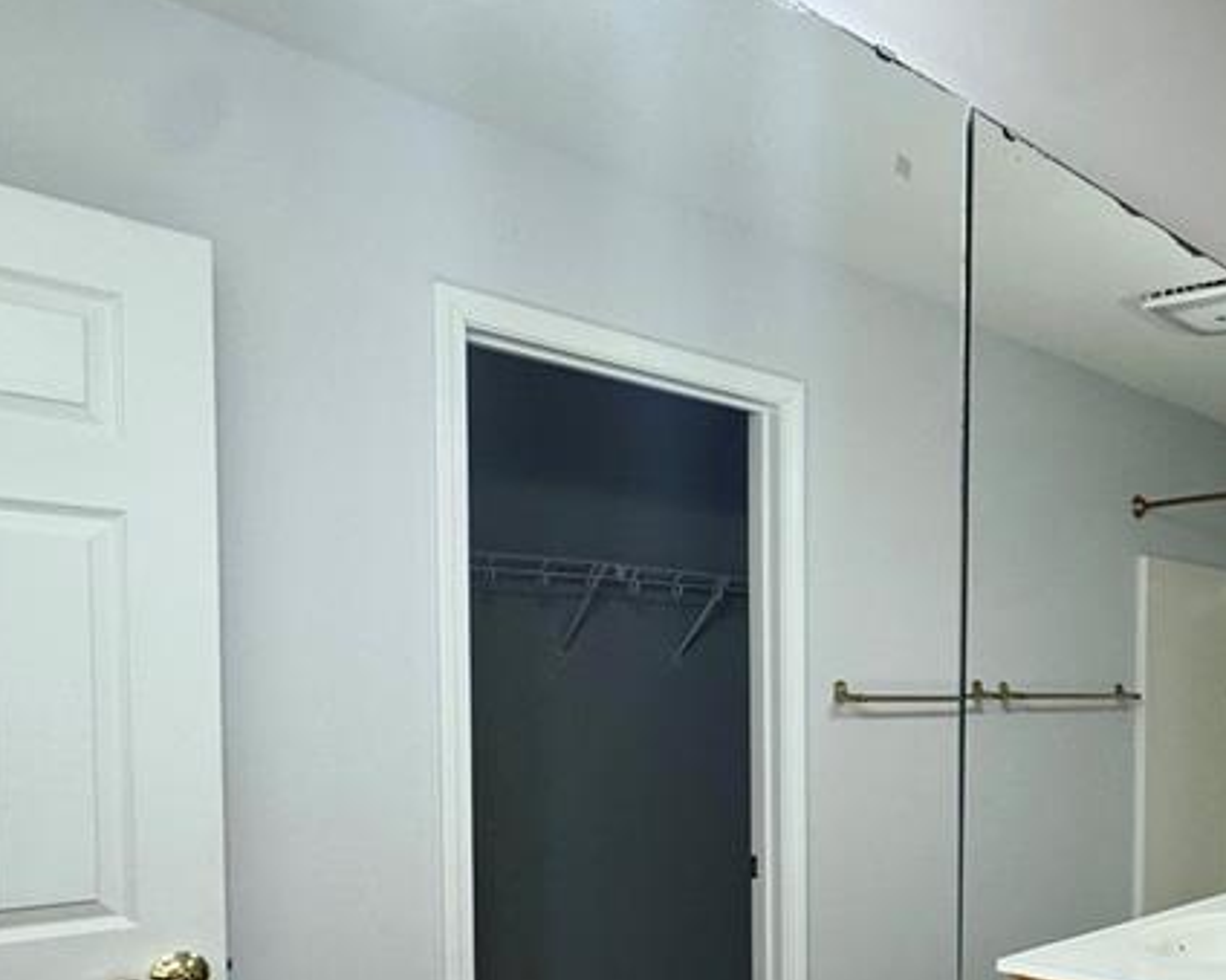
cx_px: 1168
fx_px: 1197
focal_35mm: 33
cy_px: 726
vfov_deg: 43.2
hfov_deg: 47.1
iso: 125
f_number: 2.2
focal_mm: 2.22
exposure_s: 1/120
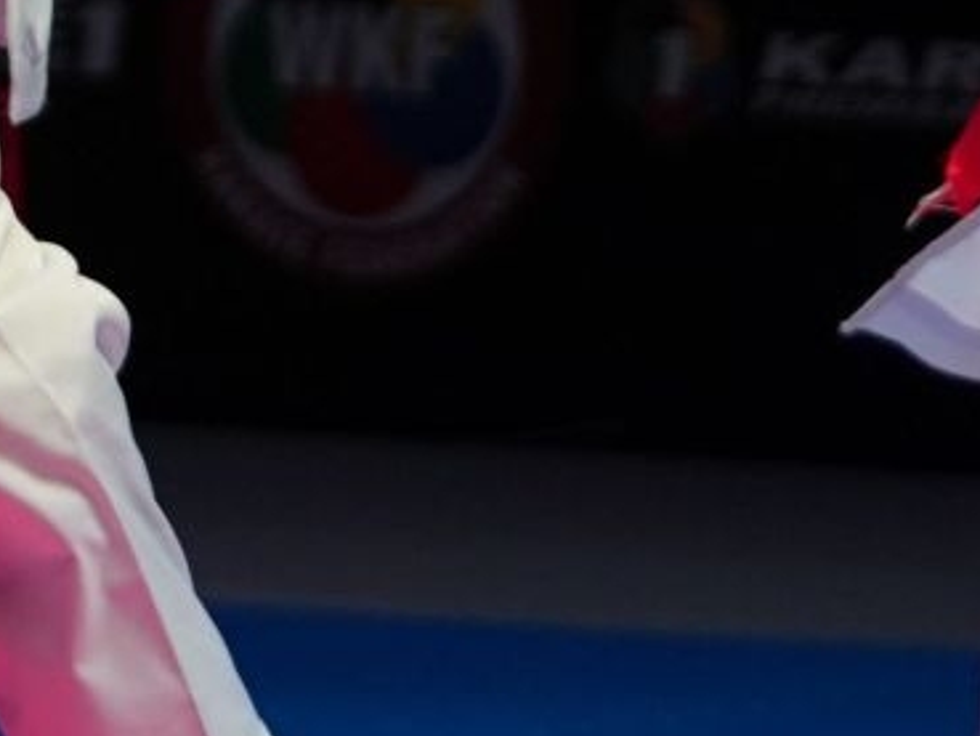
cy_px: -306
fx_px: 23222
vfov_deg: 1.8
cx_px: -321
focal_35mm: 820
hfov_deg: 2.4
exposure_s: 1/1000
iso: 1250
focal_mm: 117
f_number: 2.8
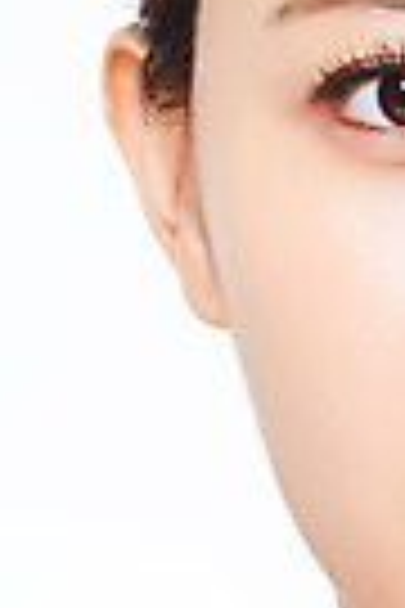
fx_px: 5248
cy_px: 176
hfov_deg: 4.4
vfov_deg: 6.6
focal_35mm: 311
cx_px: 596
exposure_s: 1/125
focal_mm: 105
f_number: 16
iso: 64
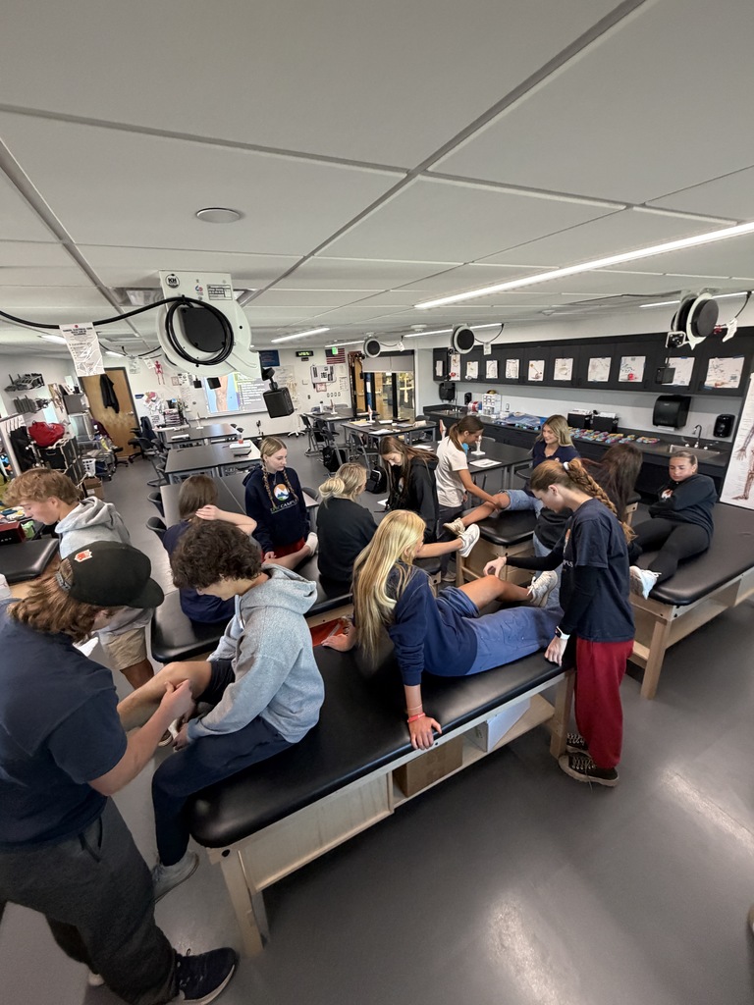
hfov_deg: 85.7
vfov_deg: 102.1
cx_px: 377
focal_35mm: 14
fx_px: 407
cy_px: 502
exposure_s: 1/60
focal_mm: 2.22
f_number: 2.2
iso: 500
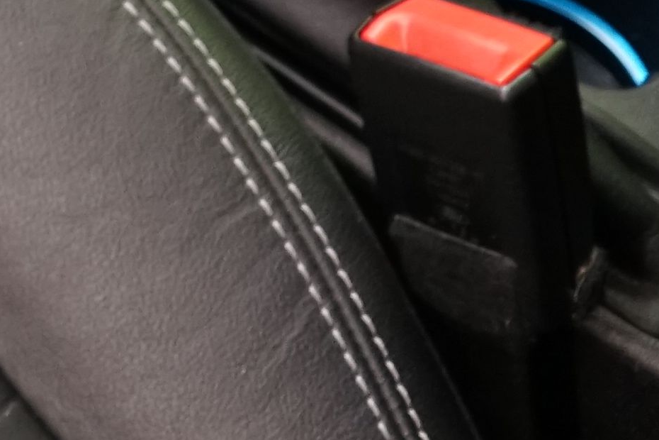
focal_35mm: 200
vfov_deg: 6.2
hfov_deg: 9.6
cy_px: -943
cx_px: -665
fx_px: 3661
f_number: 4.5
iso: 1600
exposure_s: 1/15
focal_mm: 31
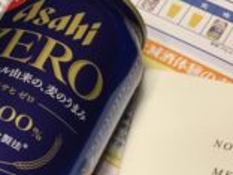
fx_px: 626
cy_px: 128
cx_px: 33
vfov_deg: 15.8
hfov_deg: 20.7
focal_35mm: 93
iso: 40
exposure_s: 1/40
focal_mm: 4.15
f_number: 2.2
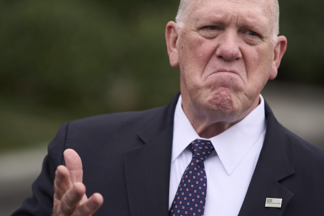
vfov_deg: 5.4
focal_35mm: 254
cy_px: 93
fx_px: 2286
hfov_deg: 8.1
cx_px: 202
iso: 250
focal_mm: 200
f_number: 2.8
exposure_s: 1/2000
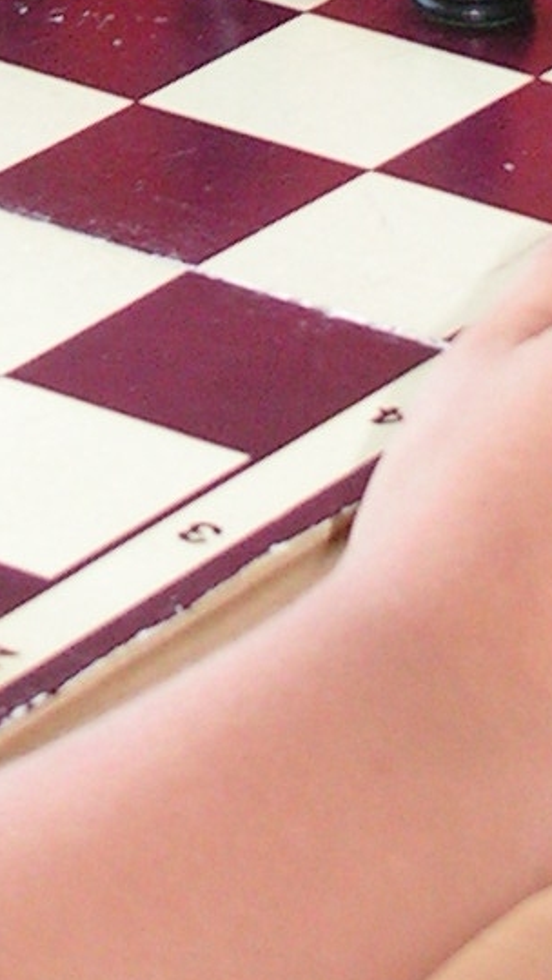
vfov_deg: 8.3
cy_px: -724
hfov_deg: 4.8
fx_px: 6553
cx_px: 243
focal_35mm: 252
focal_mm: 10.2
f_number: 3.3
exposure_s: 1/60
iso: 200
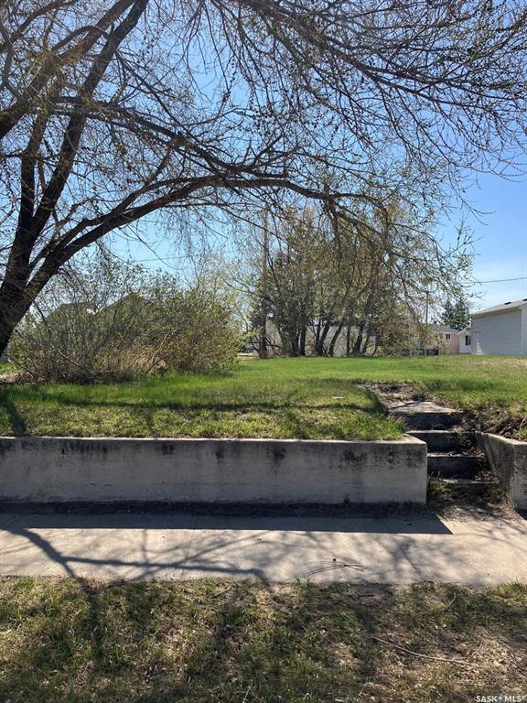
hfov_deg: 49.7
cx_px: 264
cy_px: 352
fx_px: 568
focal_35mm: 28
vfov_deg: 63.4
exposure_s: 1/1946
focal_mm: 3.99
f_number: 1.8
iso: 32
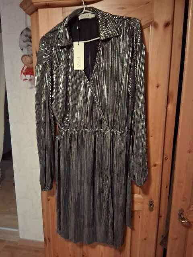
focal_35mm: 26
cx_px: 96
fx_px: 193
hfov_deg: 53.1
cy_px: 128
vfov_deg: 67.3
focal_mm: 3.98
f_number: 1.8
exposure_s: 1/10
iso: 1250
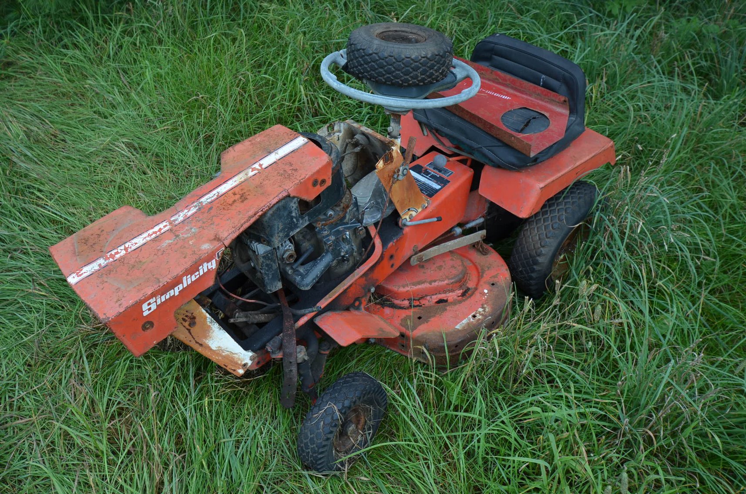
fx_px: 620
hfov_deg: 62.0
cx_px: 373
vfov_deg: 43.4
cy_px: 247
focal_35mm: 30
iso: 200
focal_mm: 20
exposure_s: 1/160
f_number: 6.3
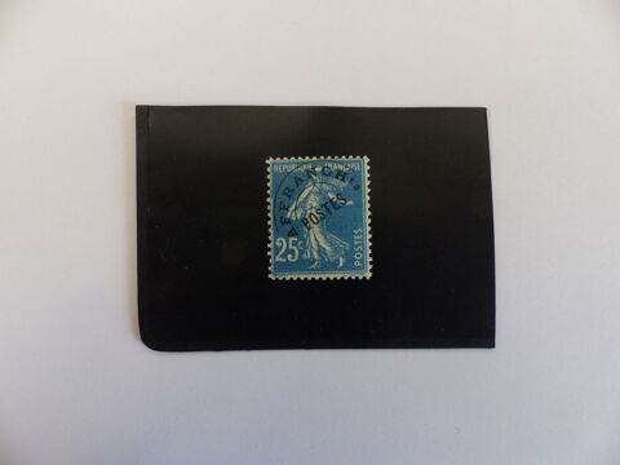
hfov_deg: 69.4
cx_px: 310
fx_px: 448
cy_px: 232
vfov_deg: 54.9
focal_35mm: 25
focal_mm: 4.5
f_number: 2.8
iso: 200
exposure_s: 1/60
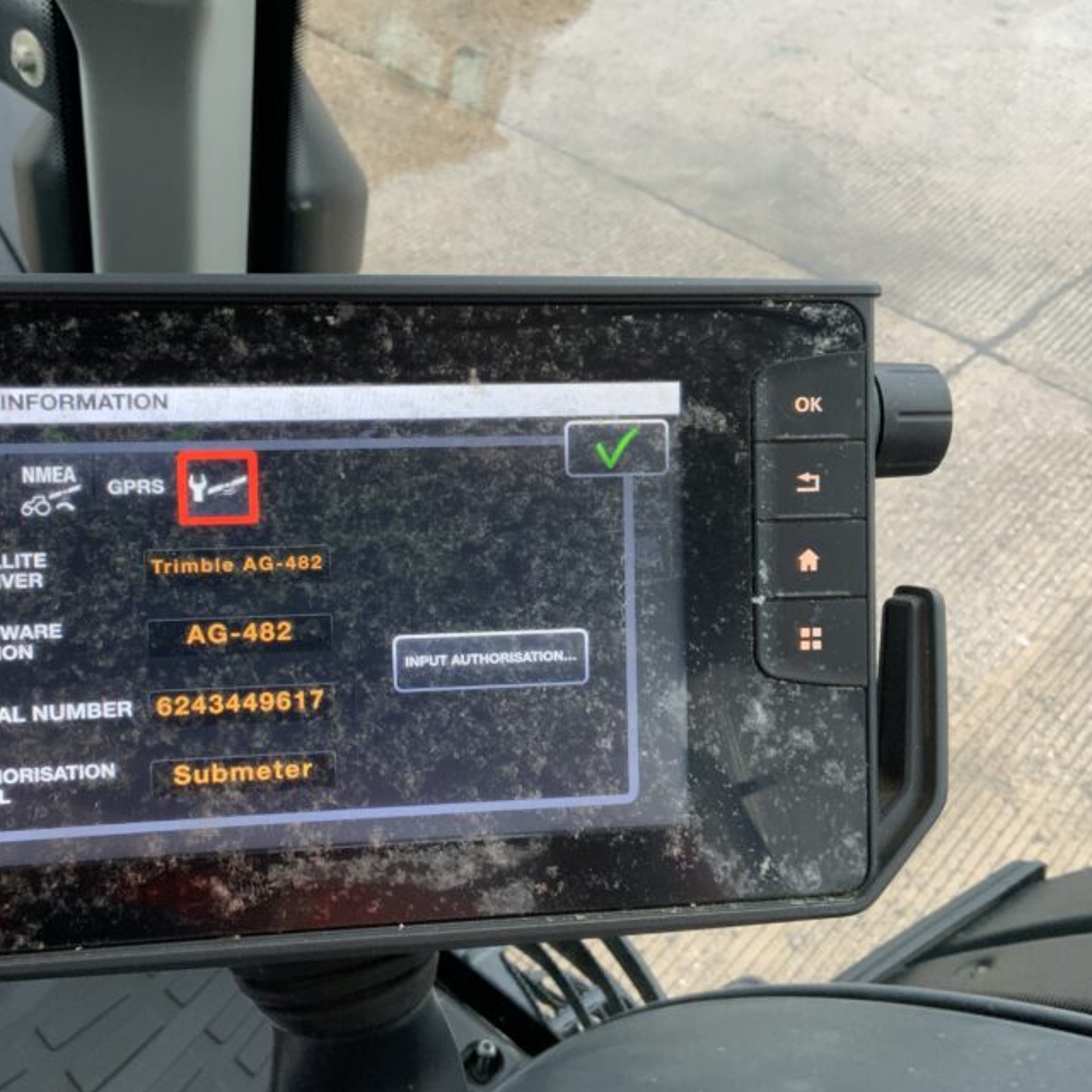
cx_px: 413
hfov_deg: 40.7
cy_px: 582
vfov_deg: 40.9
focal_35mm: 41
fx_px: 1463
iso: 64
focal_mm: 3
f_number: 1.8
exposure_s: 1/63
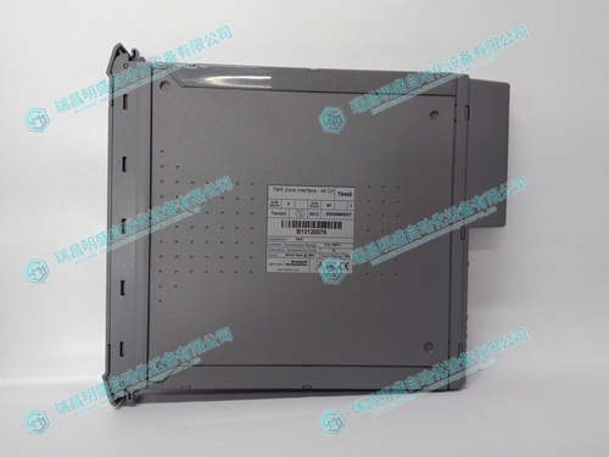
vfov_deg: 51.4
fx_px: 475
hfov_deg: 65.3
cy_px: 228
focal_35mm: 27
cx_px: 304
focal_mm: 3.79
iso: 177
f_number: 2
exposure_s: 1/33
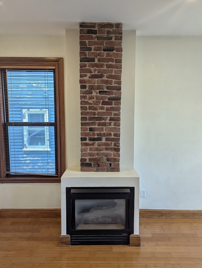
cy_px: 134
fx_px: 186
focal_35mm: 24
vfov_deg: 71.5
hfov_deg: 56.9
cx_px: 101
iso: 117
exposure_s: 1/60
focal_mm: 6.81
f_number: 1.85
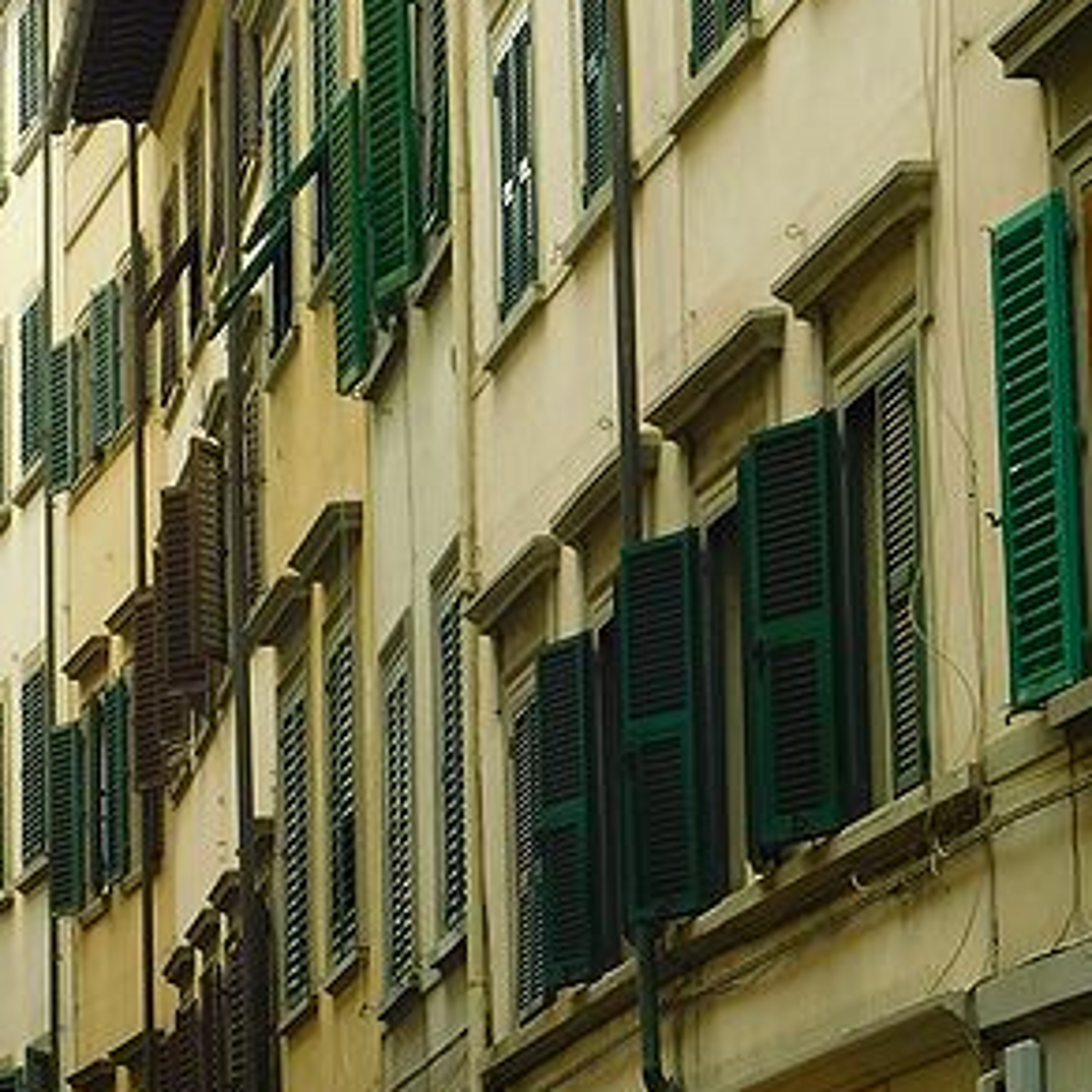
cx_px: 262
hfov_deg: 10.9
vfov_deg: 10.9
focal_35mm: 160
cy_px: 411
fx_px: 5710
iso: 125
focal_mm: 11.7
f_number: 4.2
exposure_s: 1/100
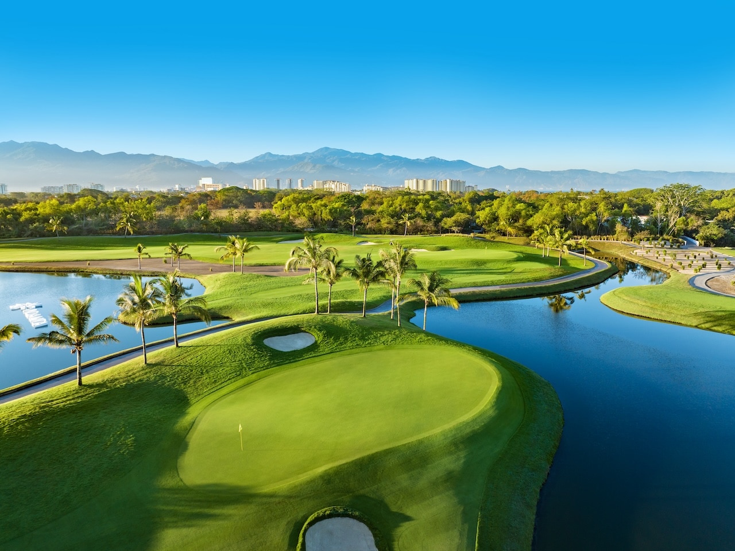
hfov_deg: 71.6
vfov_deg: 56.8
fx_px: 509
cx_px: 368
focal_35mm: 24
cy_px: 276
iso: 100
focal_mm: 12.29
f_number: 4.5
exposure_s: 1/160
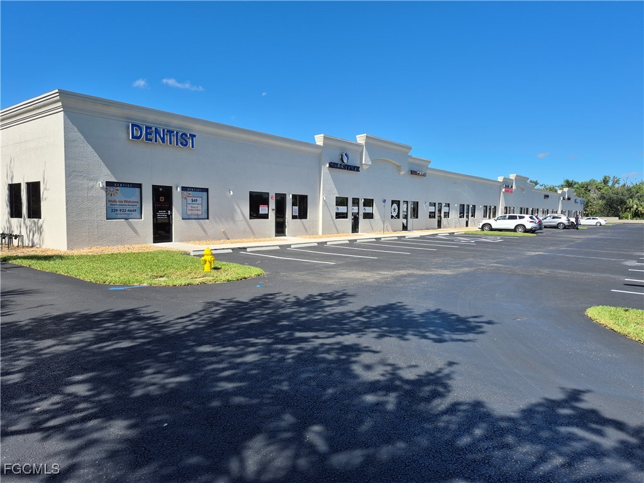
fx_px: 428
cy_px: 242
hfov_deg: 73.9
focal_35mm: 23
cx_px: 322
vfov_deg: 58.9
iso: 25
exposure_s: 1/1432
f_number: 1.8
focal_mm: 5.4
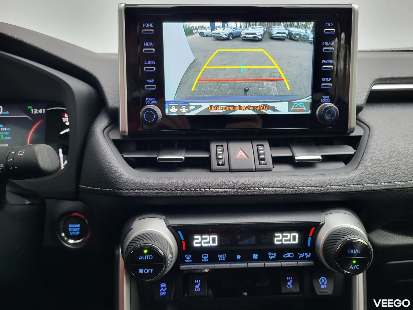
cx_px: 206
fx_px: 310
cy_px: 155
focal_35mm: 26
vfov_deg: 53.1
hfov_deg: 67.3
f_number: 1.8
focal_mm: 5.4
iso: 250
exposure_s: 1/50
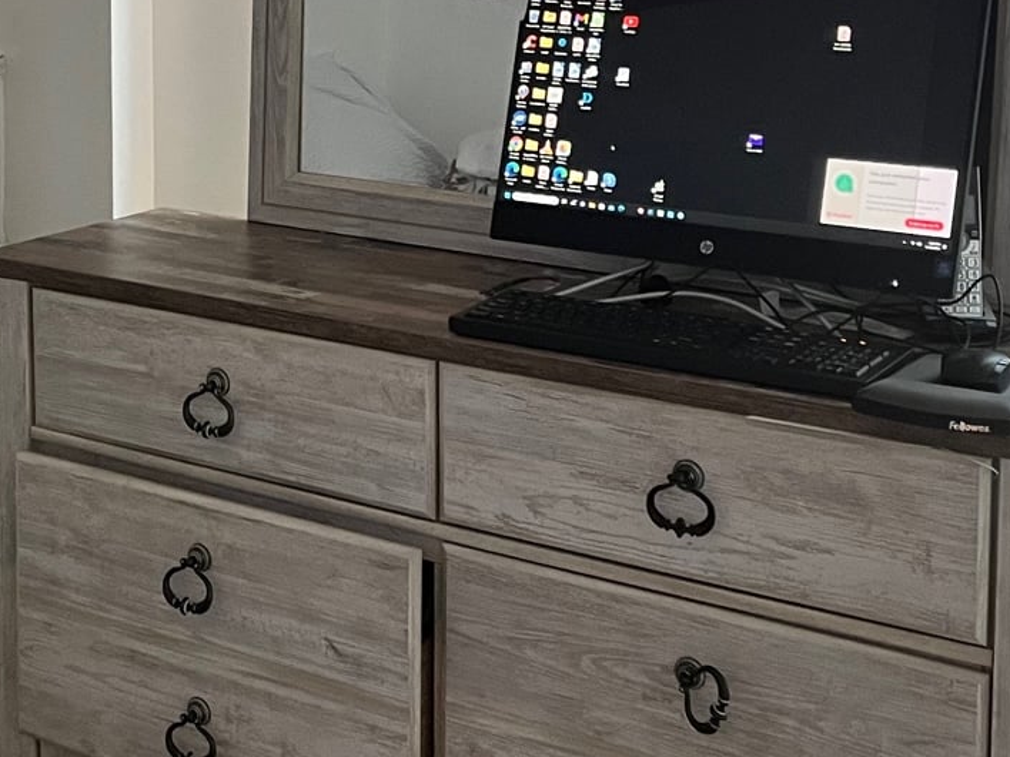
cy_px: 78
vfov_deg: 19.5
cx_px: 173
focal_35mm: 74
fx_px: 2159
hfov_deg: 25.8
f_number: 1.6
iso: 200
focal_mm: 5.1
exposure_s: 1/60
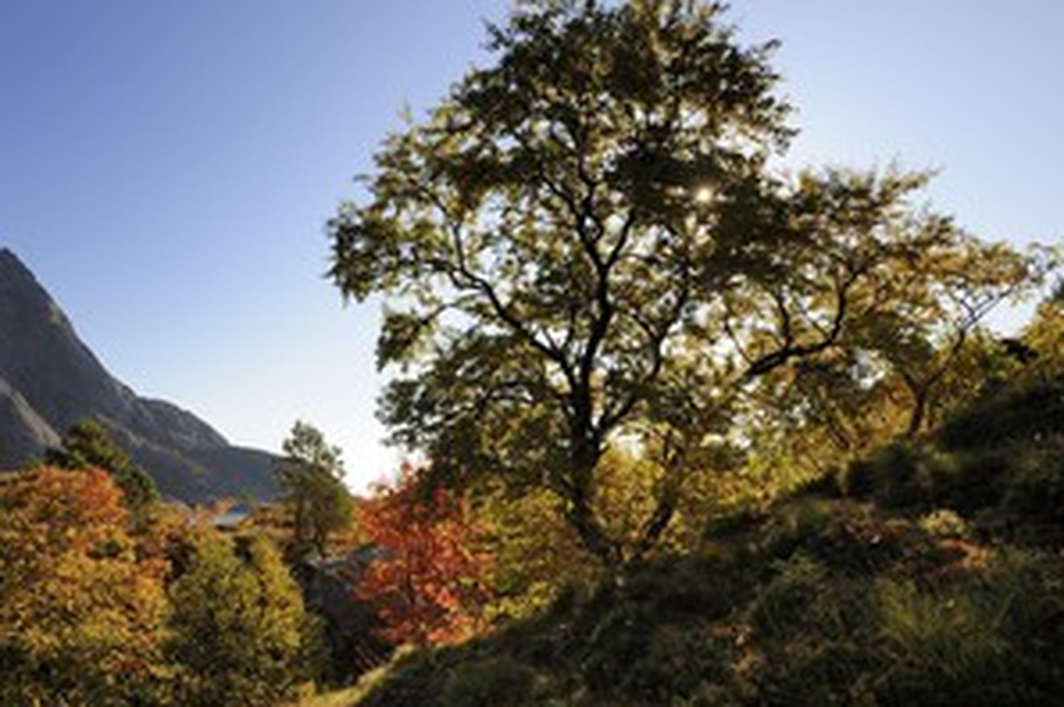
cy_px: 439
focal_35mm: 24
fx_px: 709
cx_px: 332
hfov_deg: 71.0
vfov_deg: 52.5
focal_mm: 17
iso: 200
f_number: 13
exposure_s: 1/160
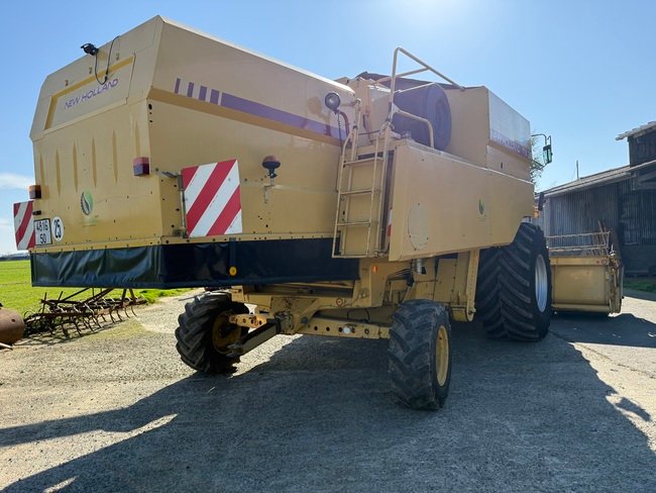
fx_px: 455
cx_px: 328
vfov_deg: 56.8
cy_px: 246
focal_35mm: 24
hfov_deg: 71.6
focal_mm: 6.76
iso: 100
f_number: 1.78
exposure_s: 1/3584
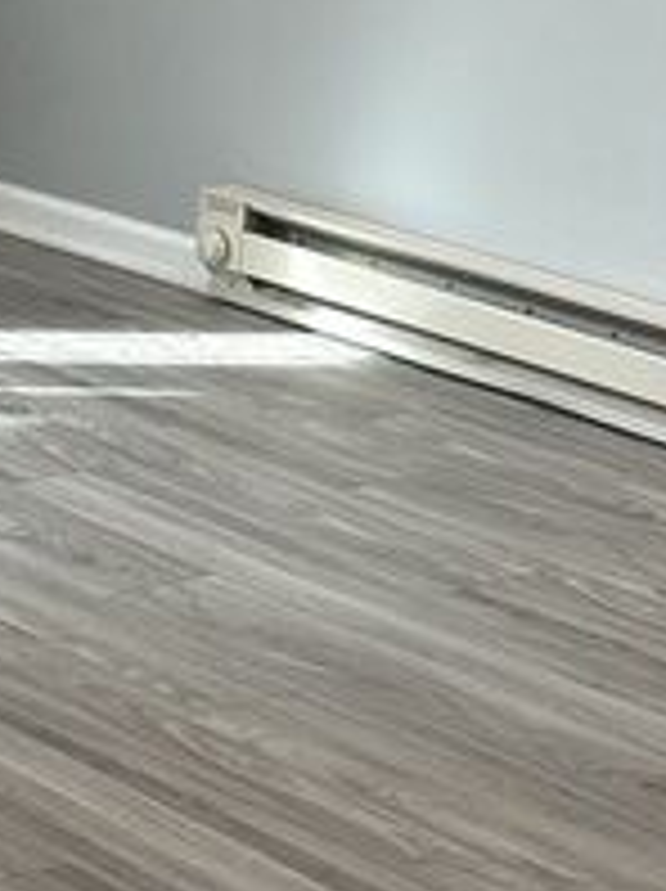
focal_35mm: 142
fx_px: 3651
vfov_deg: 13.8
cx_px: -554
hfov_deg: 9.9
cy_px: 94
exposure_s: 1/120
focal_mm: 5.7
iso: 50
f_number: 1.5
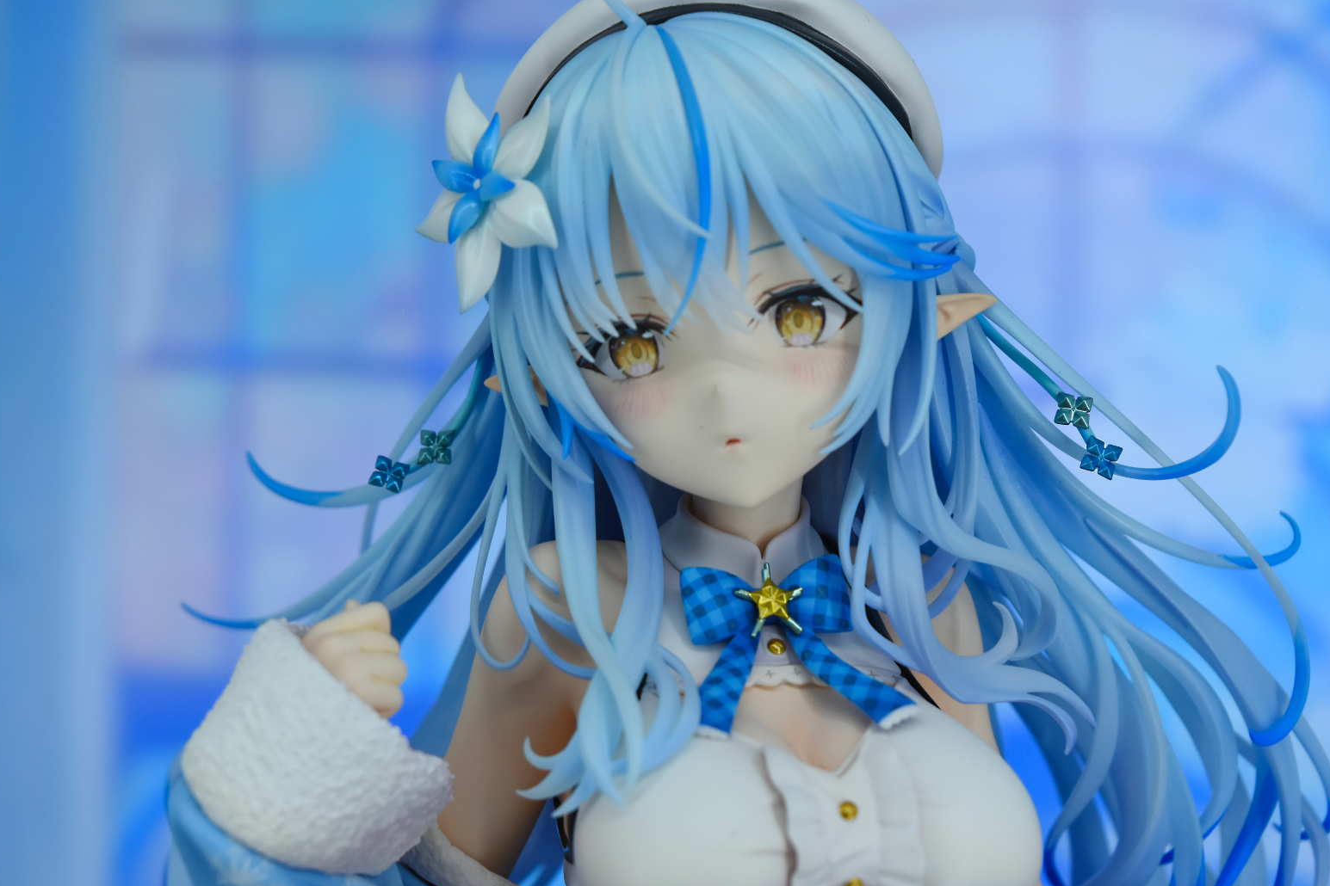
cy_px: 450
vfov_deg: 15.8
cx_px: 644
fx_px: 3196
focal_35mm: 87
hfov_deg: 23.5
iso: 640
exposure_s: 1/250
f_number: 8
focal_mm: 55
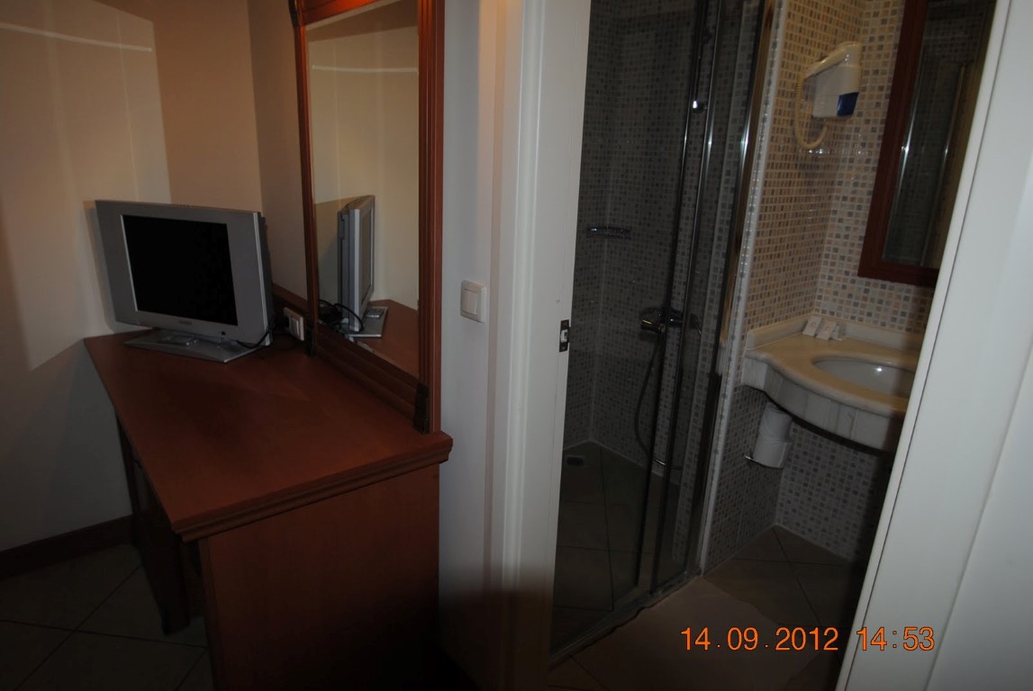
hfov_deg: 81.1
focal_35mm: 21
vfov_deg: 59.6
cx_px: 516
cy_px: 346
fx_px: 603
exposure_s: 1/60
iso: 200
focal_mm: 14
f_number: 4
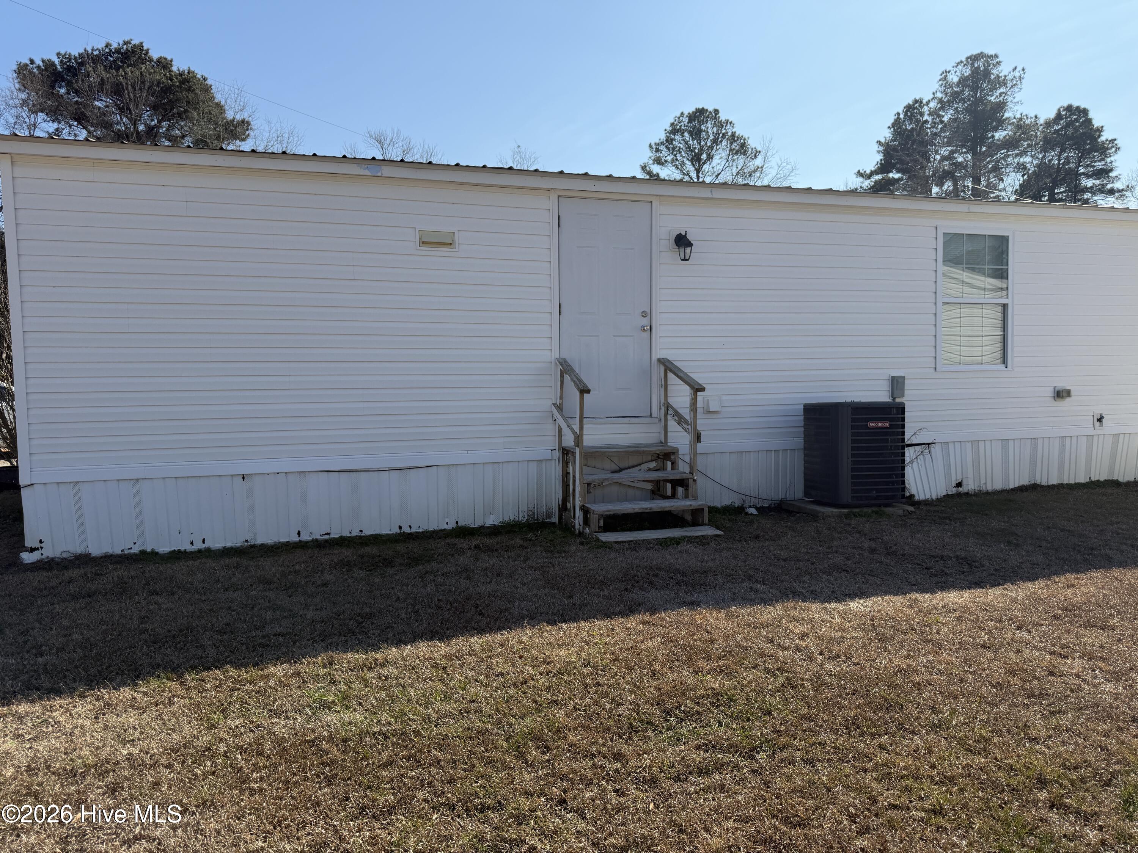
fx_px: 789
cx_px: 569
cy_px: 426
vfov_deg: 56.8
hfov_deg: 71.6
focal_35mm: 24
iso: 100
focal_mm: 6.76
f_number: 1.78
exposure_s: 1/5319
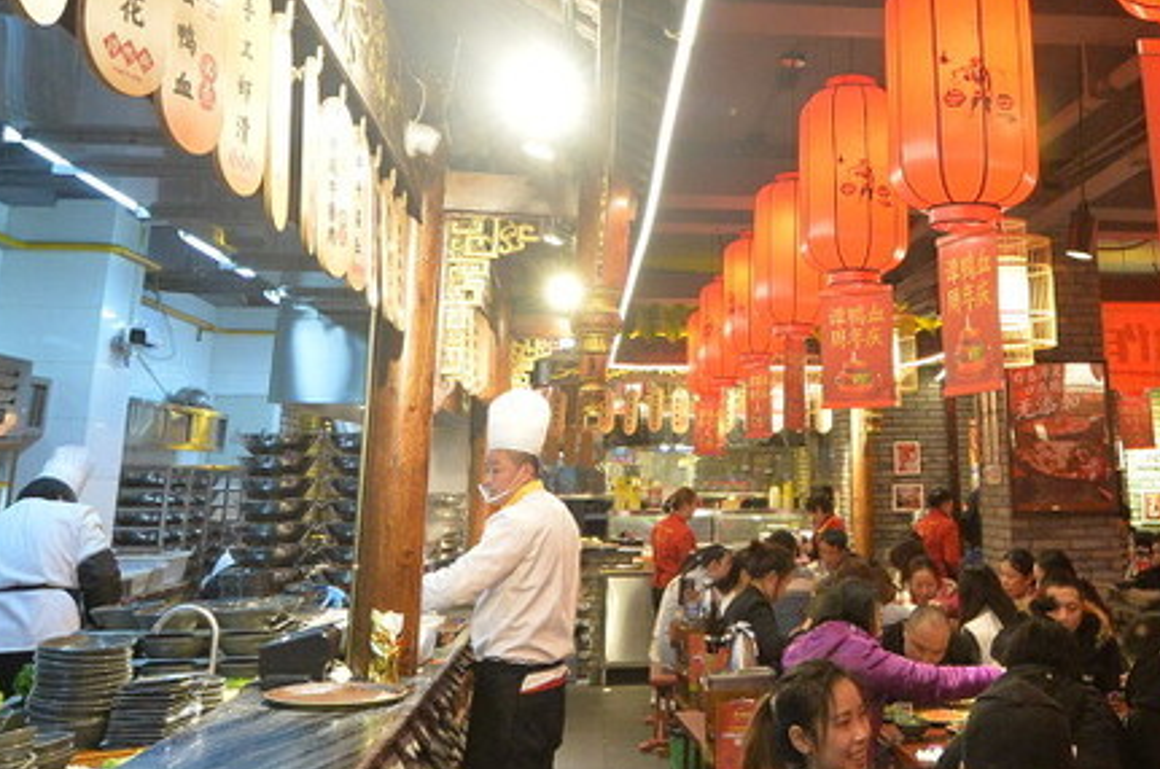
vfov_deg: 32.8
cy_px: 113
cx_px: 797
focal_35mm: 39
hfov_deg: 48.6
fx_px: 1255
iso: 4000
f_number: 4.5
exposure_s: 1/250
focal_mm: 14
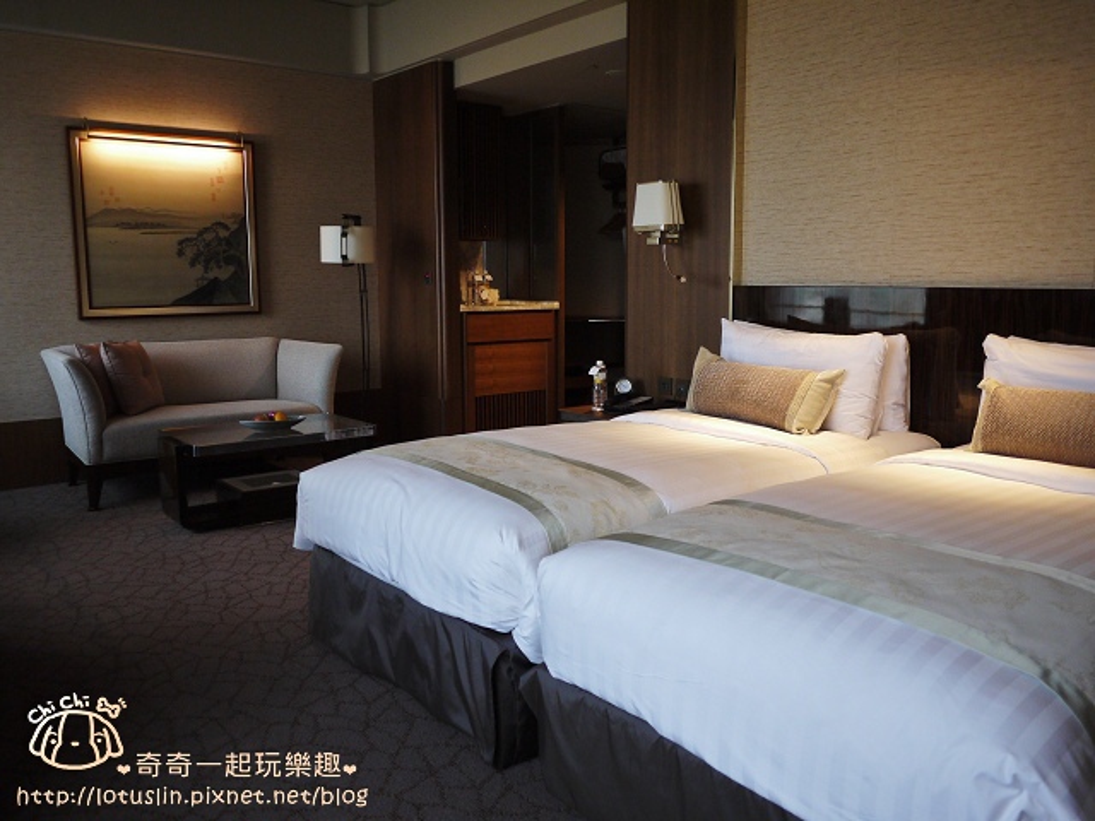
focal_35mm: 28
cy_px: 410
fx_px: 886
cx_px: 548
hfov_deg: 63.4
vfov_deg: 49.7
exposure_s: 1/60
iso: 320
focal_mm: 14
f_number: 2.5
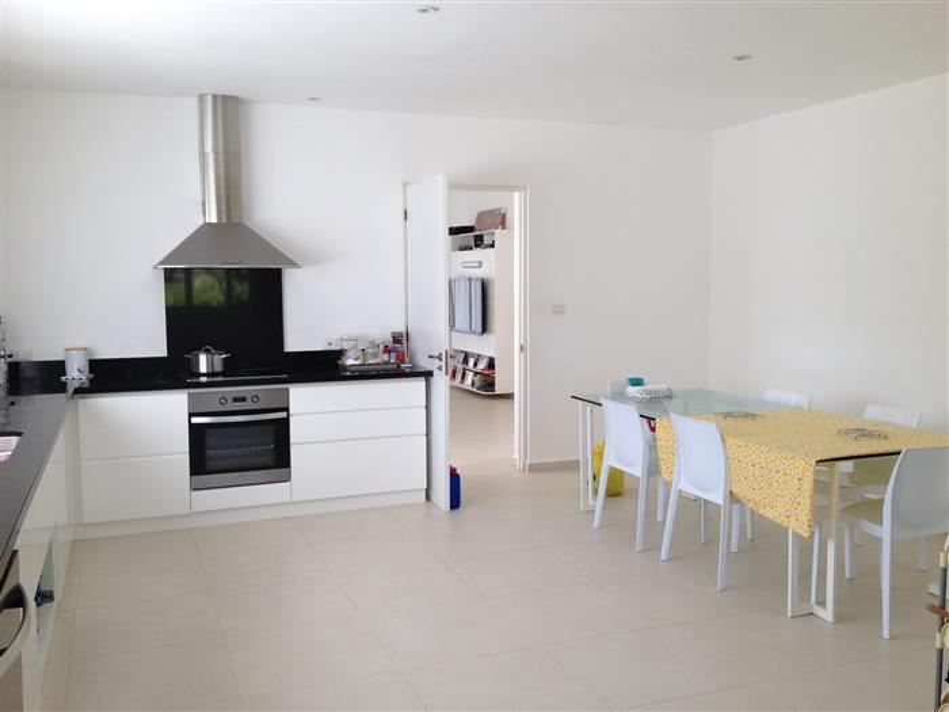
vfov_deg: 40.7
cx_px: 474
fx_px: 960
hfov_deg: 52.6
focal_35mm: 35
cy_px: 356
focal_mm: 4.28
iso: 50
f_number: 2.4
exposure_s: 1/139
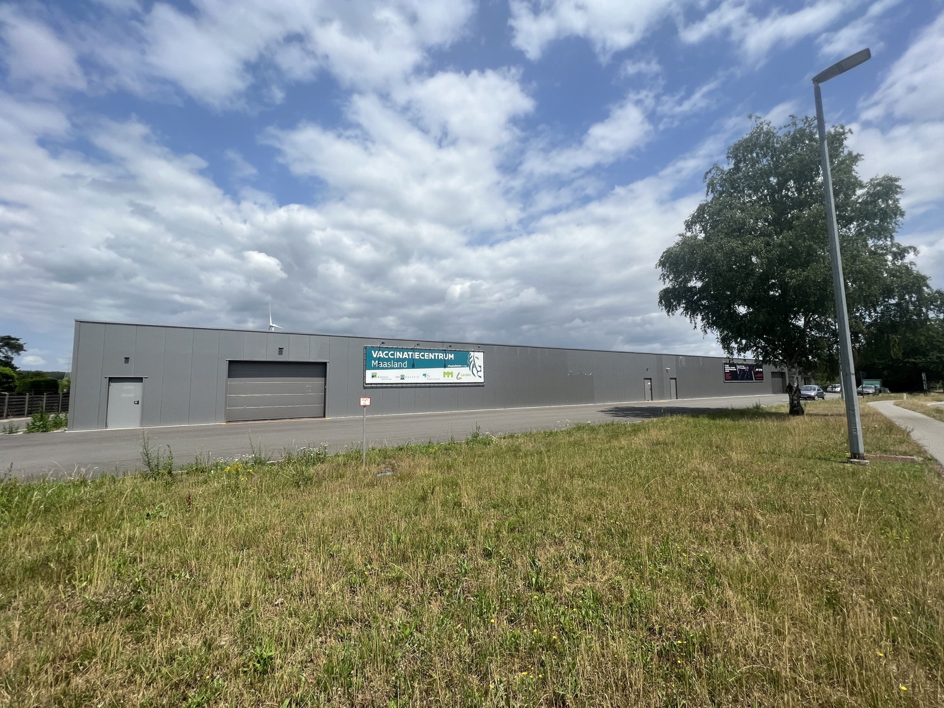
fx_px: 355
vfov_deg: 89.9
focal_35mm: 13
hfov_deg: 106.2
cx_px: 472
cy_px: 354
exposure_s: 1/3425
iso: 32
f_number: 1.8
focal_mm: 1.57
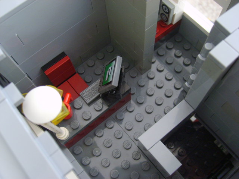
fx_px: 242
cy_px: 90
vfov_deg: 40.7
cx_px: 120
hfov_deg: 52.6
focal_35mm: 35
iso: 139
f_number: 2.8
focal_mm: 5.8
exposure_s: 1/10
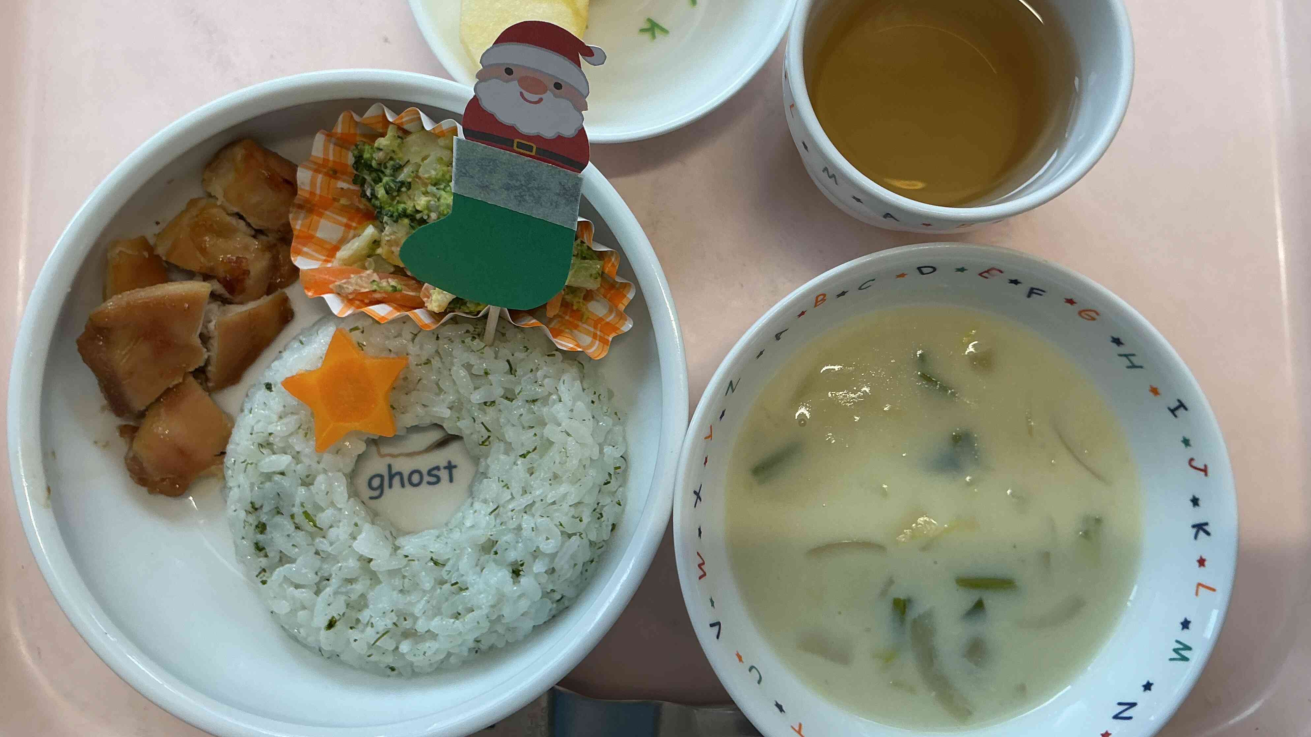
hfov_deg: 61.0
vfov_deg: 36.5
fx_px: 1112
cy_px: 298
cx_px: 659
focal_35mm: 32
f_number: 1.8
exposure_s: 1/100
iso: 40
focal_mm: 3
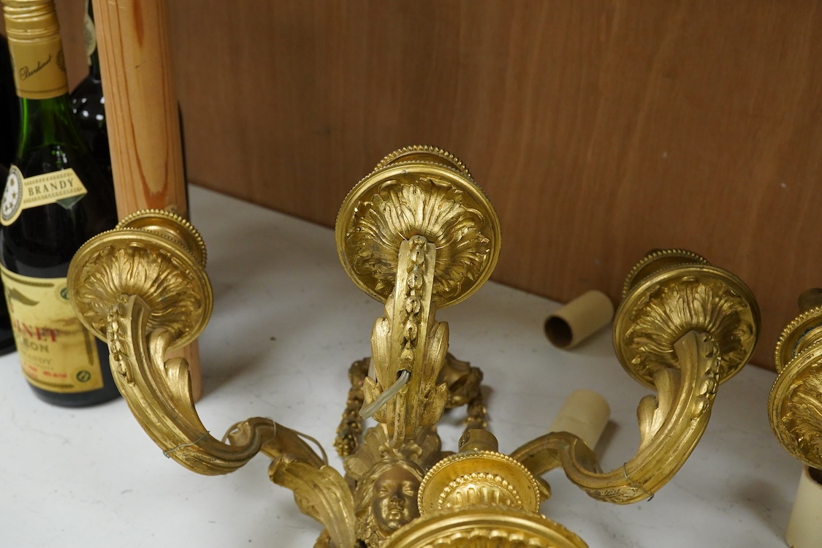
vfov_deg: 29.9
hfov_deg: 43.6
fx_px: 1027
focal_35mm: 45
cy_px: 274
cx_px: 411
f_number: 11
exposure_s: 1/160
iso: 2500
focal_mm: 30
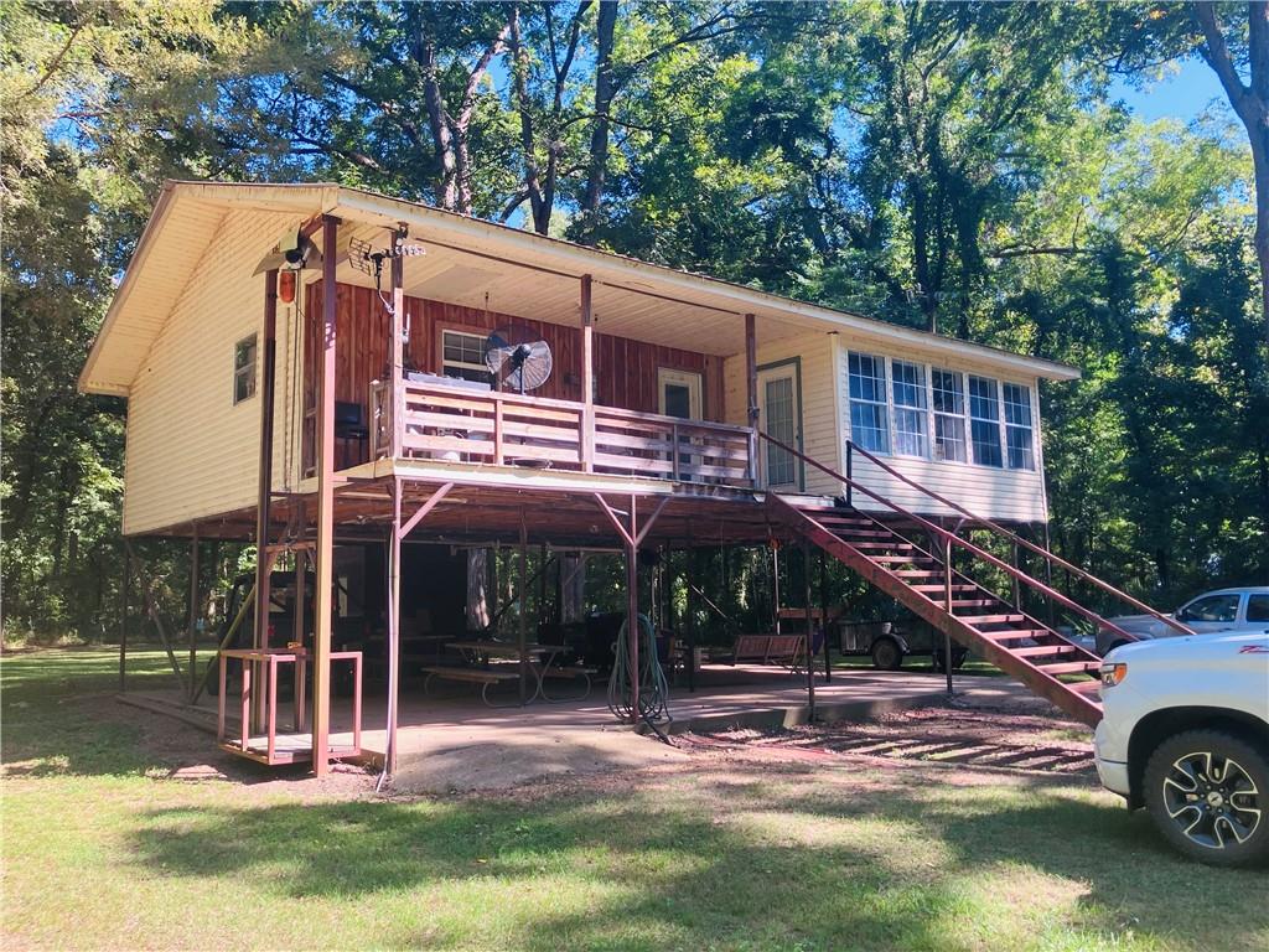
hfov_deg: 63.4
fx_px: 1026
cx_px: 634
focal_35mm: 28
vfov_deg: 49.7
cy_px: 476
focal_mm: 3.99
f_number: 1.8
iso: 25
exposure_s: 1/267
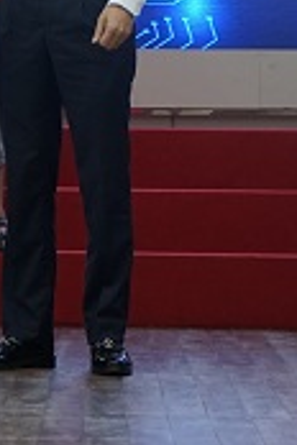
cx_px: -248
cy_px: -164
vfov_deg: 7.0
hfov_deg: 4.7
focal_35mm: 290
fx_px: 3588
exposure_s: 1/60
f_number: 4.5
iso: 800
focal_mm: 70
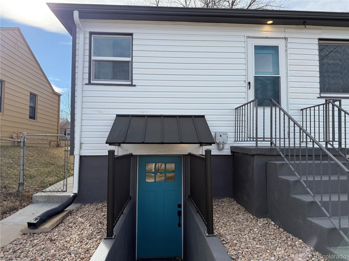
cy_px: 130
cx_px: 174
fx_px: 242
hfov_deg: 71.6
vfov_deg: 56.8
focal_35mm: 24
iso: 100
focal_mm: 6.76
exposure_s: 1/2445
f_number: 1.78
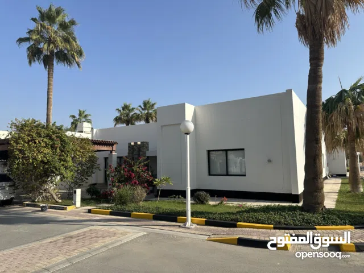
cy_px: 136
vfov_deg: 56.8
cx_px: 182
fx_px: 252
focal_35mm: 24
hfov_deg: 71.6
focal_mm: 6.86
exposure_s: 1/4348
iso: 80
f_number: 1.78
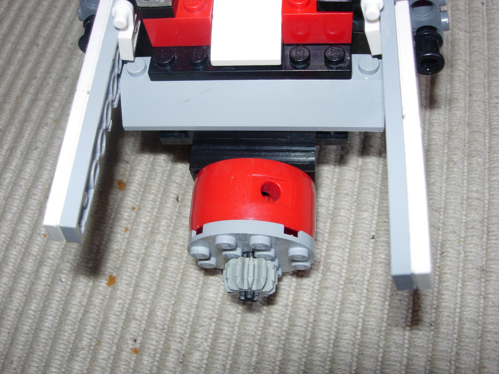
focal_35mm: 39
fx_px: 562
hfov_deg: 47.9
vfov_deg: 36.8
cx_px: 254
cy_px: 190
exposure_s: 1/32
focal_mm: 7.8
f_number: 4.8
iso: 79
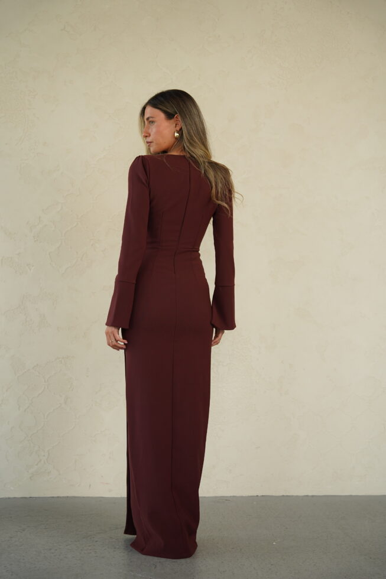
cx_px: 193
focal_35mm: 45
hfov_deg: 30.1
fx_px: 718
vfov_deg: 44.0
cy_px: 290
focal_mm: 44.6
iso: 640
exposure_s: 1/320
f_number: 3.5
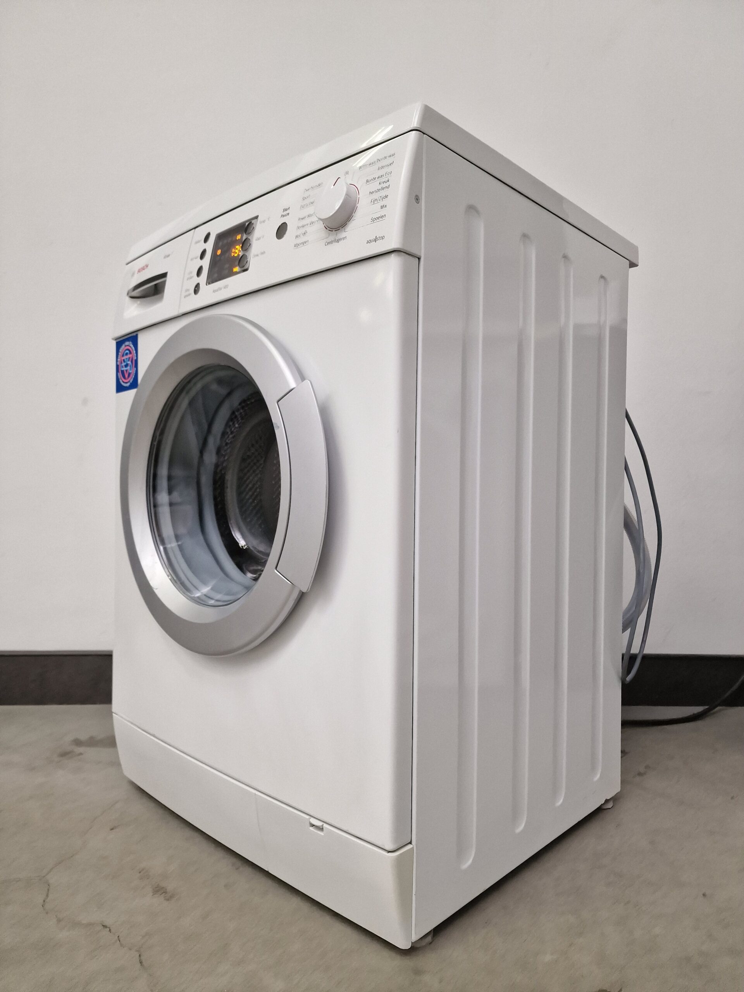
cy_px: 496
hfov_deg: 58.9
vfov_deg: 73.9
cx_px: 372
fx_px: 659
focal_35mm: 23
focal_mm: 6.4
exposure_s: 1/100
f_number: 1.8
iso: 320
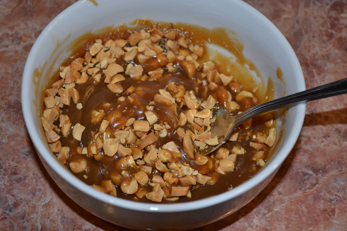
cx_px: 174
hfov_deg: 28.1
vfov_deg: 18.9
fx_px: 694
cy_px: 116
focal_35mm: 72
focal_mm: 48
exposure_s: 1/60
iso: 500
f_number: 4.5
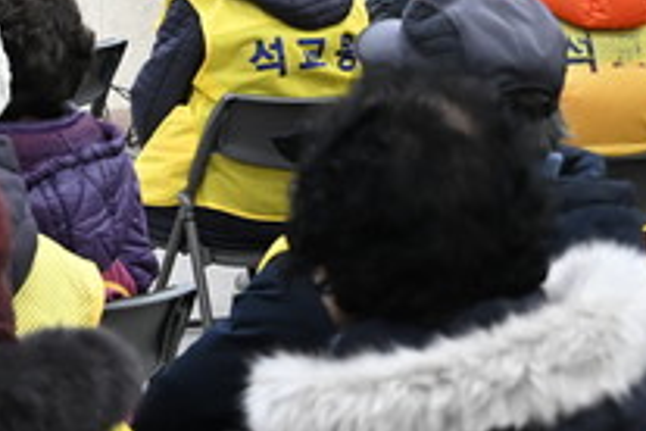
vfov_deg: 6.5
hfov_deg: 9.4
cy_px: -278
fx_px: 3714
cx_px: -540
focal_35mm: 207
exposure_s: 1/160
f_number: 5.6
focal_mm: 55
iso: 3200
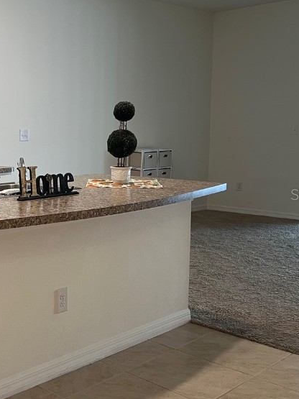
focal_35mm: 48
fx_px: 553
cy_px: 194
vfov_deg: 39.7
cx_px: -9
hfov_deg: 28.2
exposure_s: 1/60
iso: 100
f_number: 1.5
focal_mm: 5.7
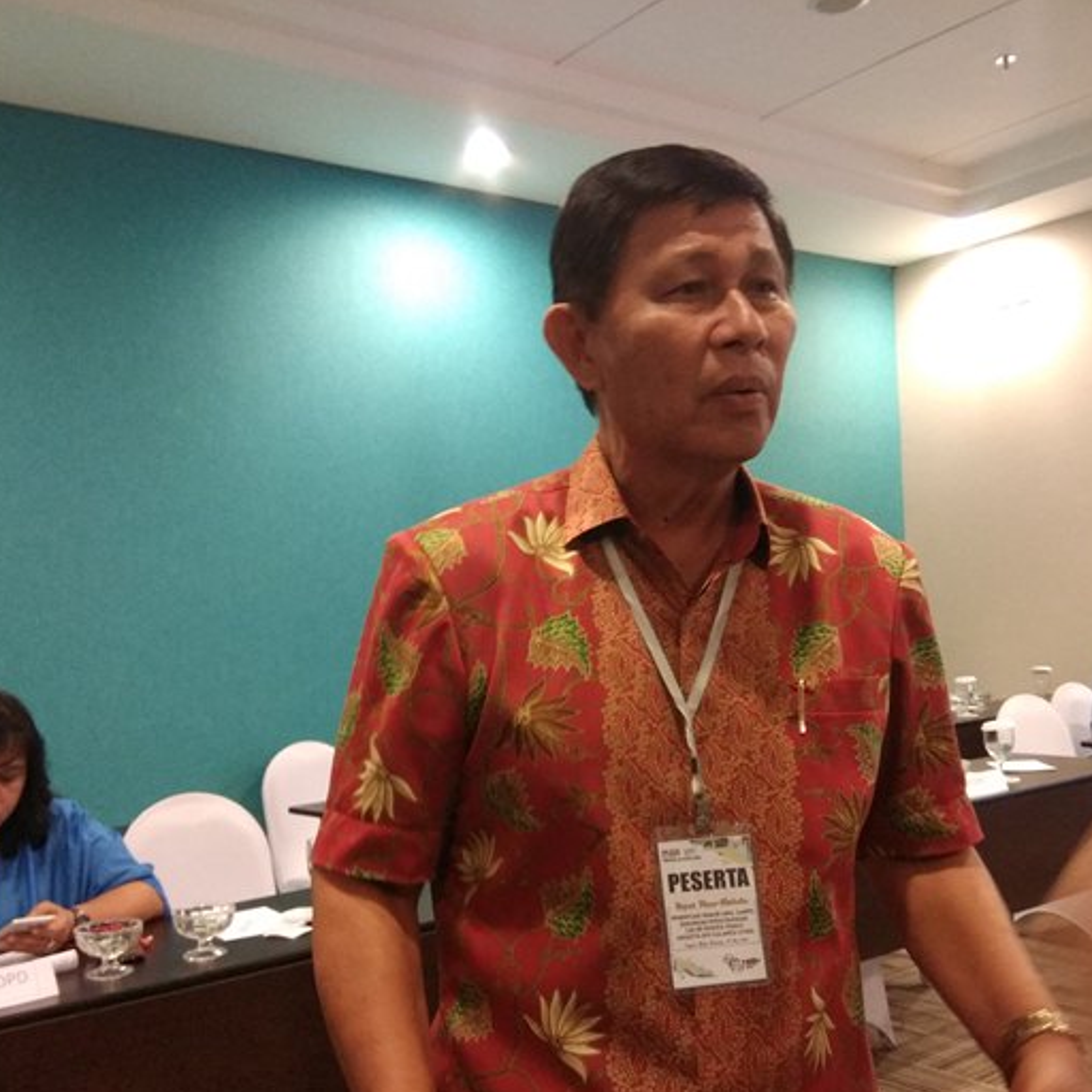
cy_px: 619
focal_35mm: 29
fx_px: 1035
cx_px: 599
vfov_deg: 55.4
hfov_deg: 55.5
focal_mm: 3.57
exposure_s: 1/17
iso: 800
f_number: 2
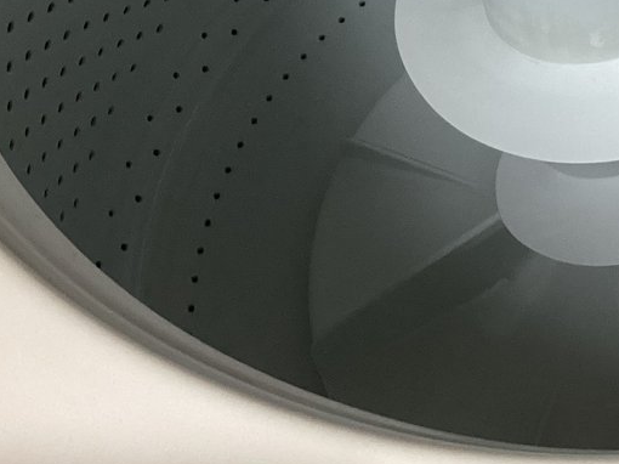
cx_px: 526
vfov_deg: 15.1
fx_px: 1644
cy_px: -180
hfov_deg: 21.0
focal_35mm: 92
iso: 320
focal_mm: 3.3
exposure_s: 1/60
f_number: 2.4
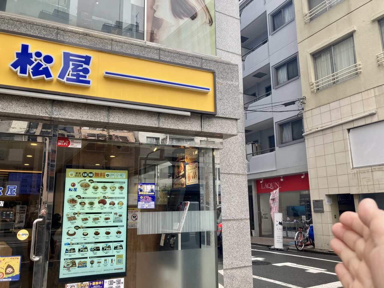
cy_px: 144
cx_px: 192
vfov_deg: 49.7
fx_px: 311
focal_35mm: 28
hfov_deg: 63.4
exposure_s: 1/445
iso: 20
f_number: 1.8
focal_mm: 3.99
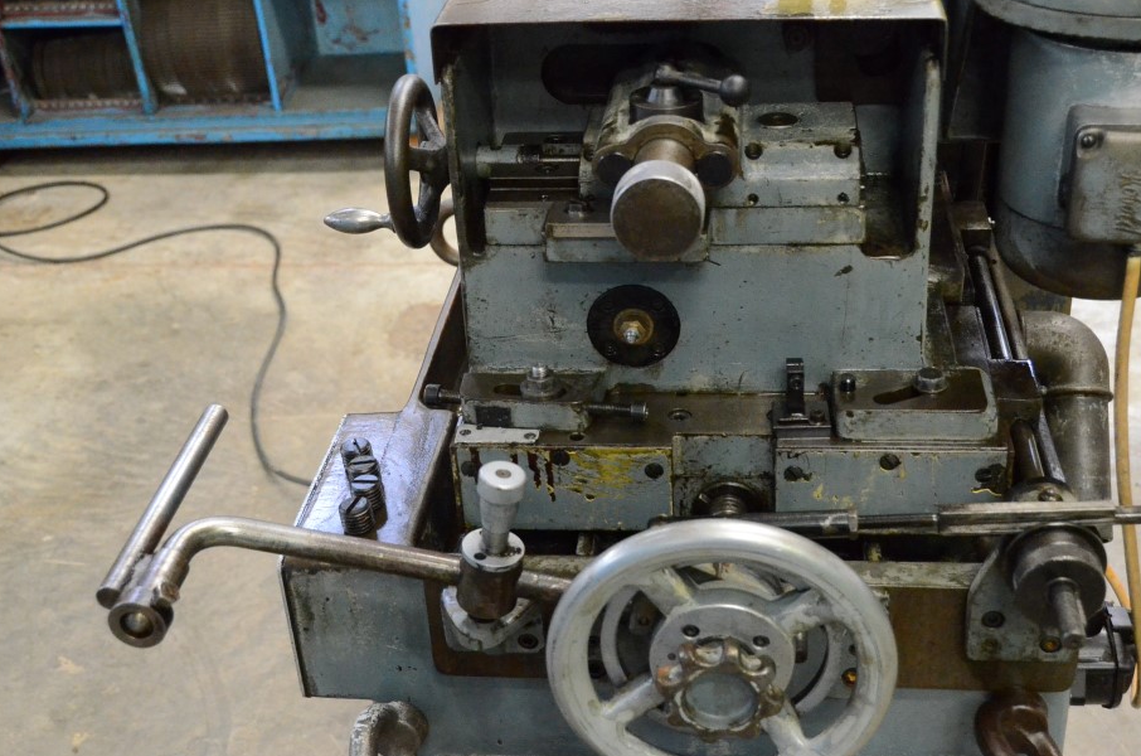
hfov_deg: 40.7
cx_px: 638
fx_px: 1537
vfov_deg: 27.6
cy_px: 412
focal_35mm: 49
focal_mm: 27
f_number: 4.5
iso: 6400
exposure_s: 1/80
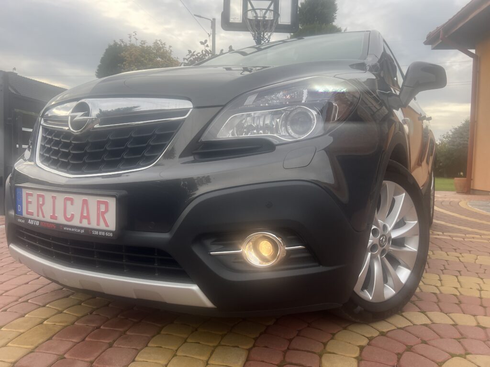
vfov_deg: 53.1
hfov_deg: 67.3
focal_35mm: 26
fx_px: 368
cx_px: 245
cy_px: 184
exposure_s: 1/902
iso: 80
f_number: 1.5
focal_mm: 5.7
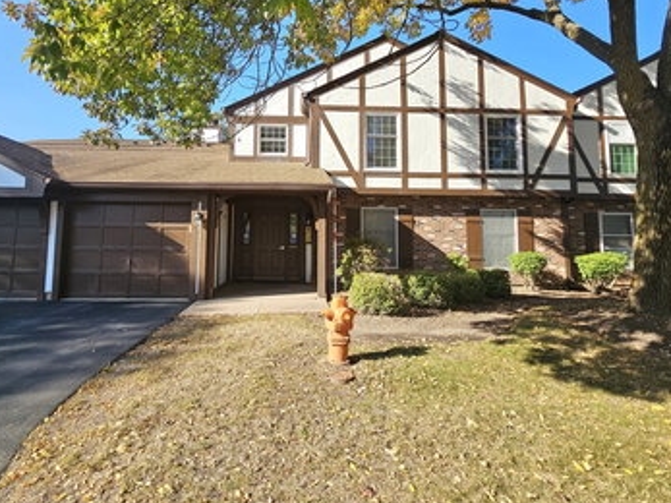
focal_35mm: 16
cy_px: 213
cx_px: 295
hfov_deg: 94.1
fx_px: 310
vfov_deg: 77.5
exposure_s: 1/1111
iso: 50
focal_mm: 2.2
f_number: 2.2
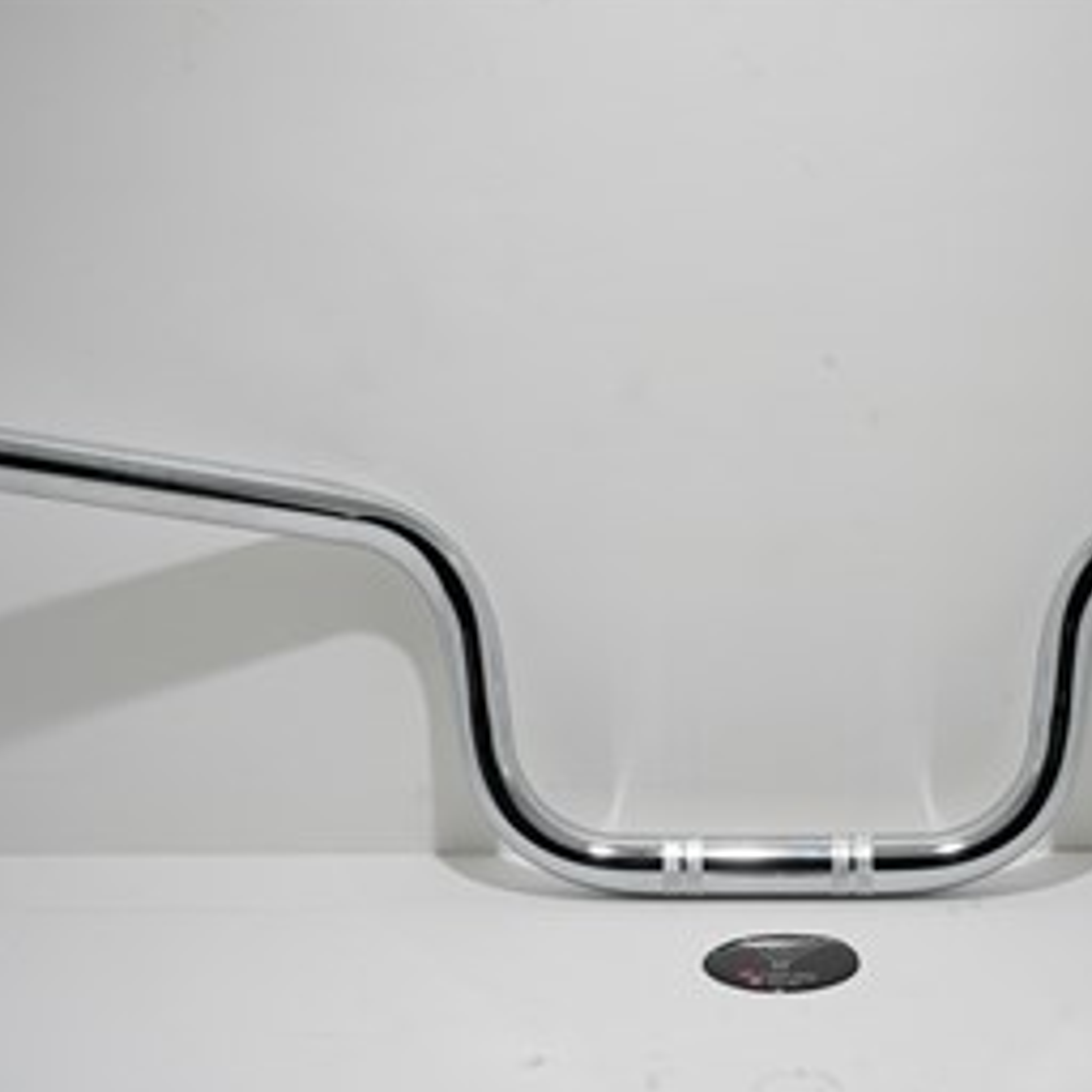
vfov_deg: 15.4
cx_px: 742
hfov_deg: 15.4
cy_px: 544
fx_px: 4033
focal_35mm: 113
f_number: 16
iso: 320
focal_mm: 85
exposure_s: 1/100
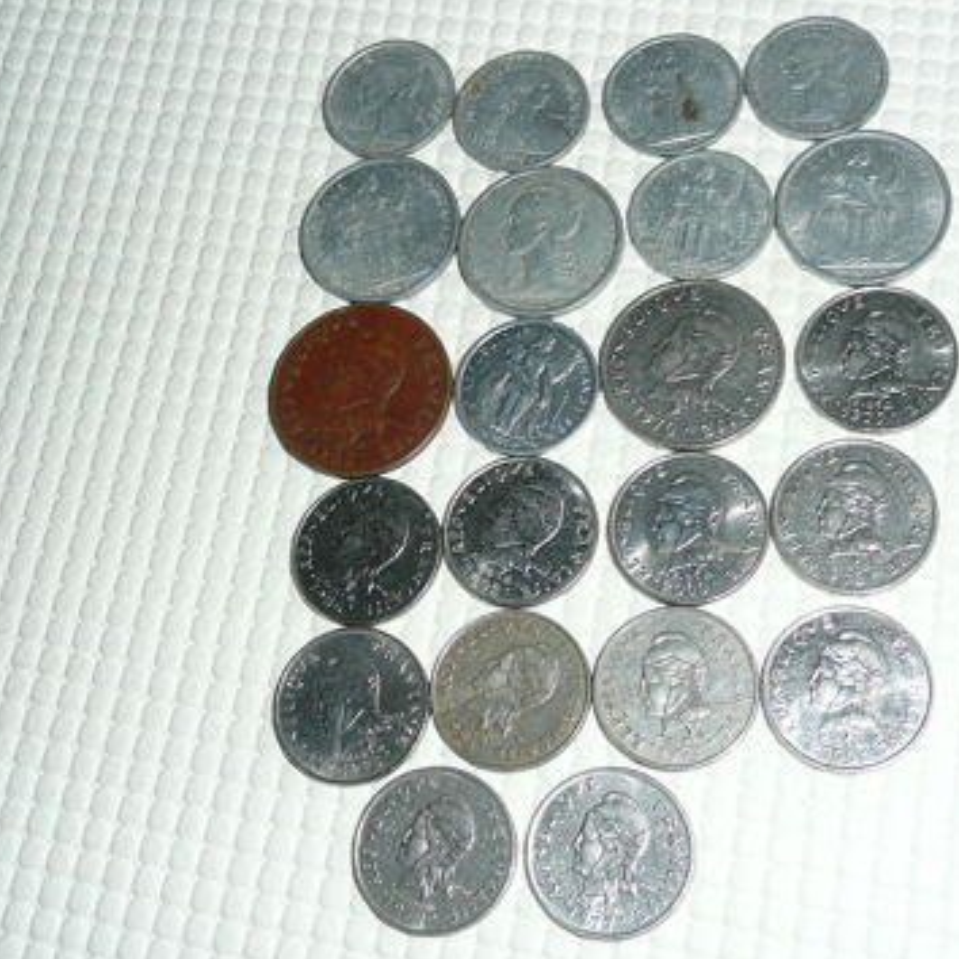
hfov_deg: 31.6
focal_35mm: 54
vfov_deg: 31.6
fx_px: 1693
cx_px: 520
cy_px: 482
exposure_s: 1/30
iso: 100
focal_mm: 7.3
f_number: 4.1
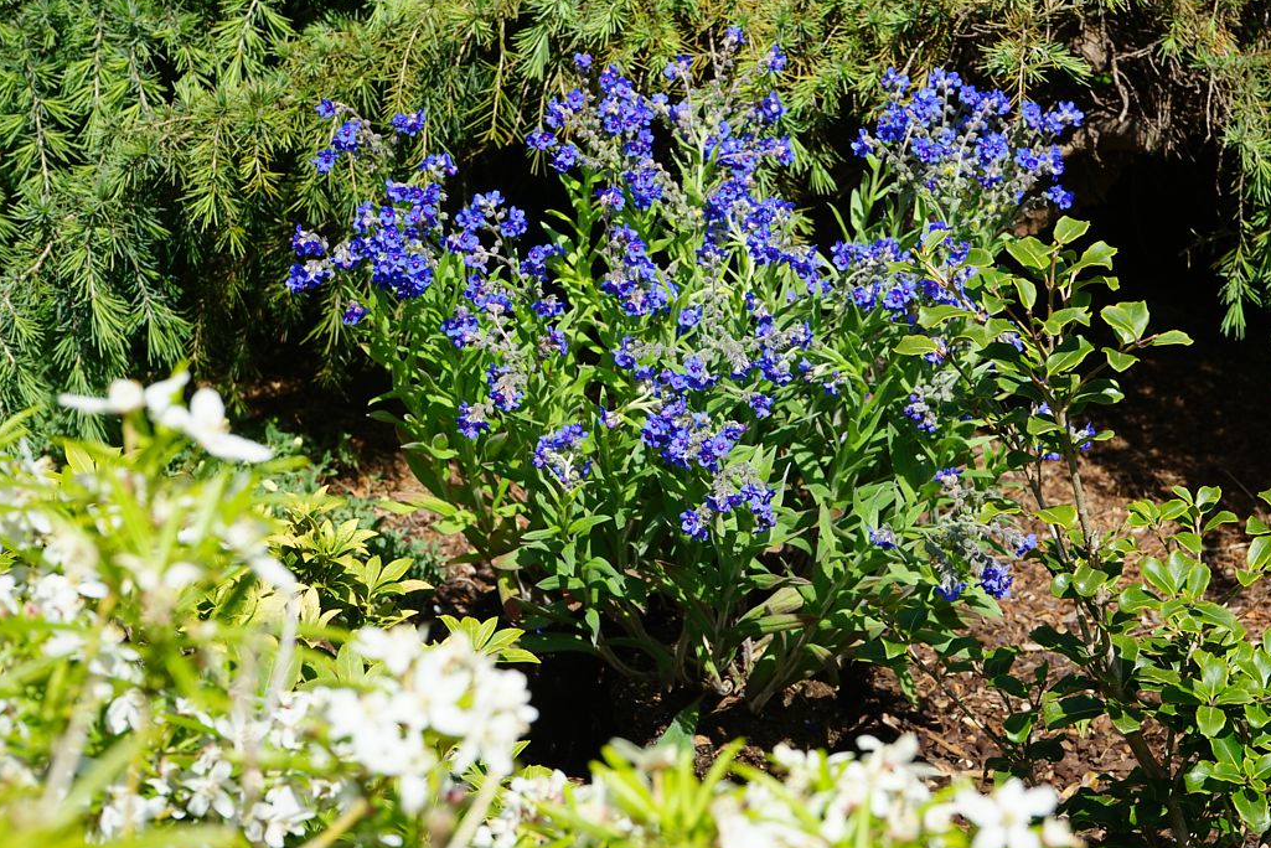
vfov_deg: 20.9
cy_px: 358
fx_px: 2295
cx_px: 761
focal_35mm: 65
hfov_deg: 30.9
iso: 100
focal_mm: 54
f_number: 11
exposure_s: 1/125
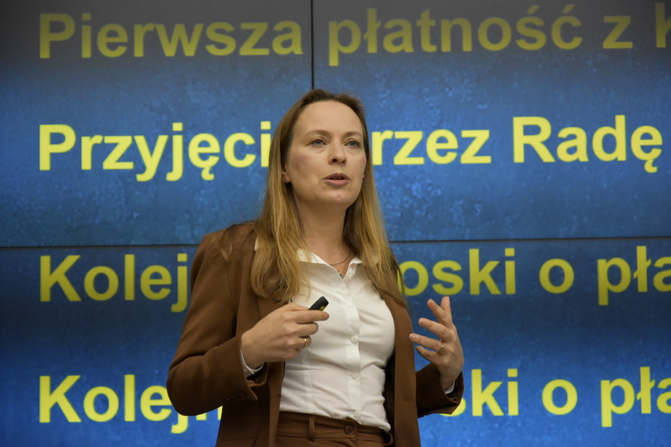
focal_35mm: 138
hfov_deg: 14.9
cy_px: 224
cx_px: 336
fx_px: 2572
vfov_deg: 9.9
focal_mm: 92
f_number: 5.6
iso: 2200
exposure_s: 1/250
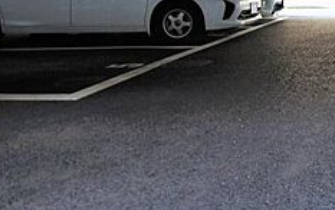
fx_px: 384
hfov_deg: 36.6
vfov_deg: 27.1
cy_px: -42
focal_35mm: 42
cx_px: 400
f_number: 3.5
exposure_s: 1/30
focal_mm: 10
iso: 200
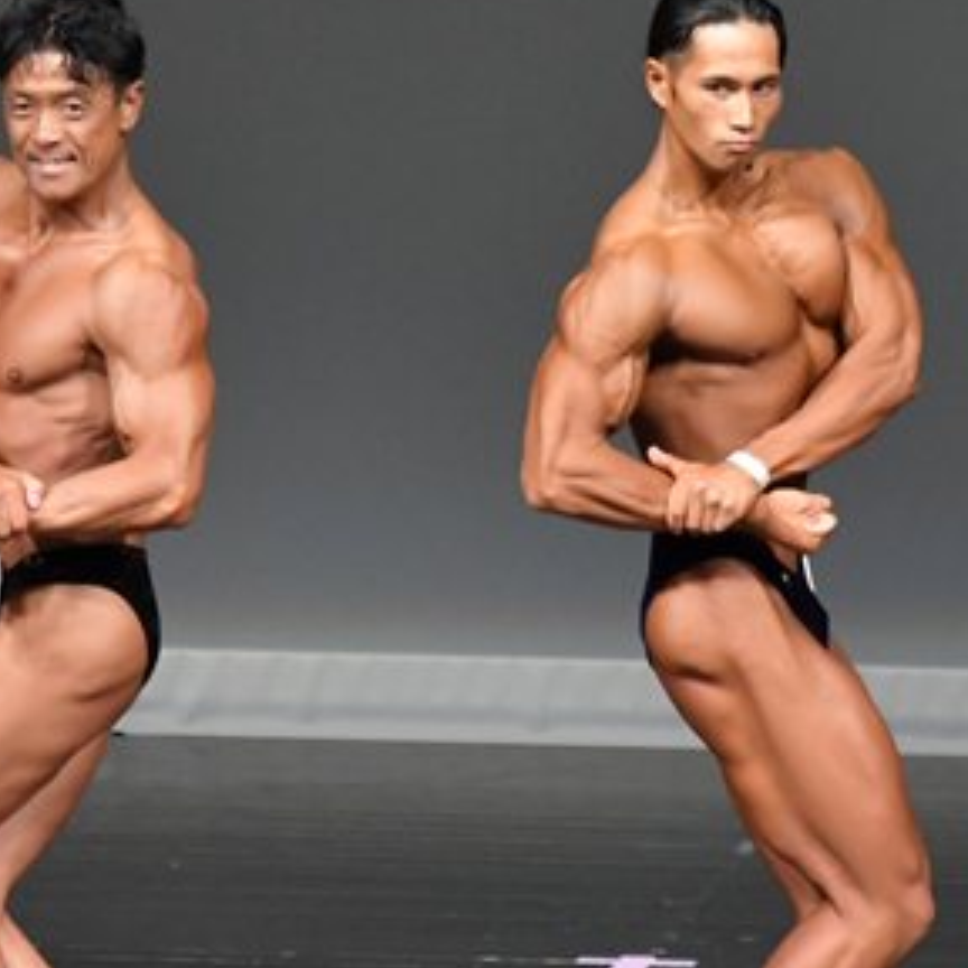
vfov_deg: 2.6
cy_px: 655
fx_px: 21672
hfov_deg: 2.6
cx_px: 550
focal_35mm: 685
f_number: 5.6
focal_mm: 200
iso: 5000
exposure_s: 1/400
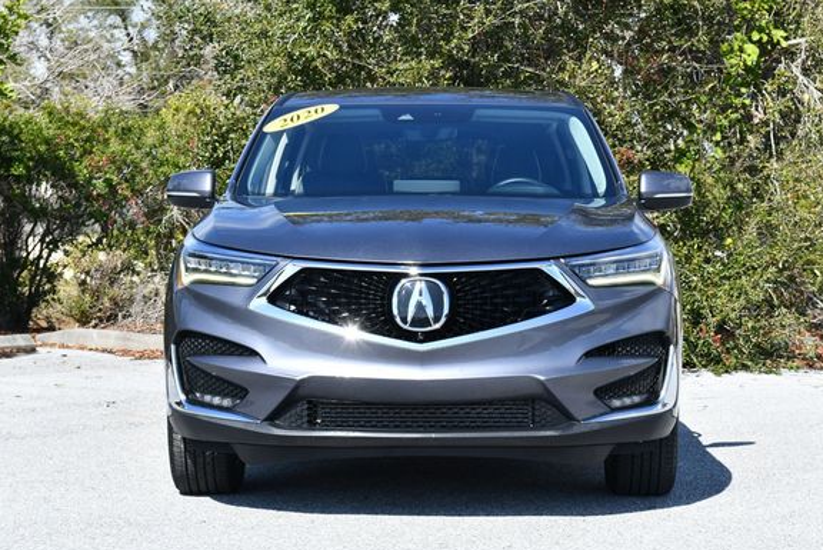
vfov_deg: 13.7
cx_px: 423
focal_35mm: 100
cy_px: 259
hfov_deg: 20.4
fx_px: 2288
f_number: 8
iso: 140
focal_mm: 45
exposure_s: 1/250
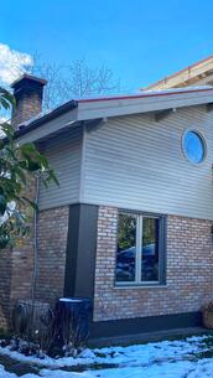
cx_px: 165
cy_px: 181
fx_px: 391
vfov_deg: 51.6
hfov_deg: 29.9
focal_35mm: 39
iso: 32
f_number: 1.8
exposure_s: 1/1779
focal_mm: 4.25
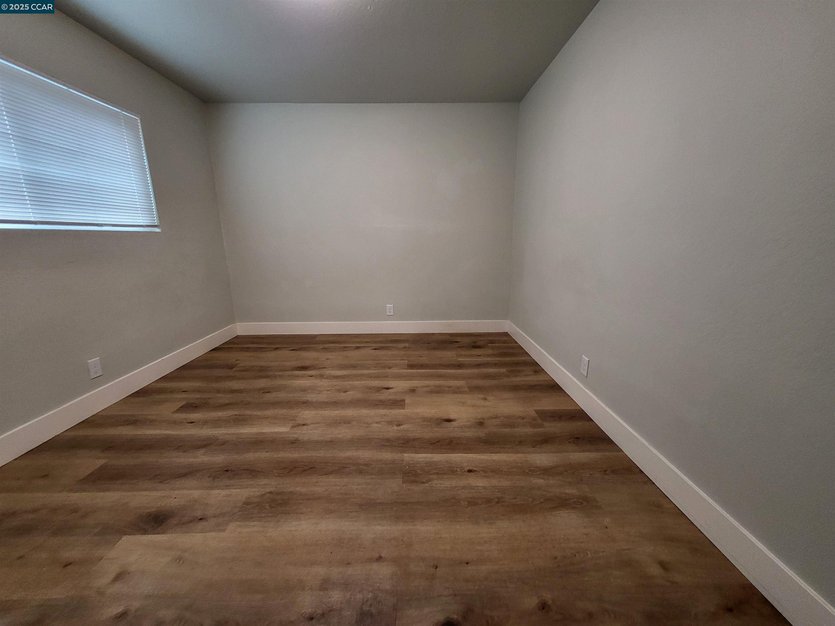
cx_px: 418
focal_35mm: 13
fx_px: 314
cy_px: 313
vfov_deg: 89.9
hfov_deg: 106.2
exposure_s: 1/60
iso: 250
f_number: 2.2
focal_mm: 1.74
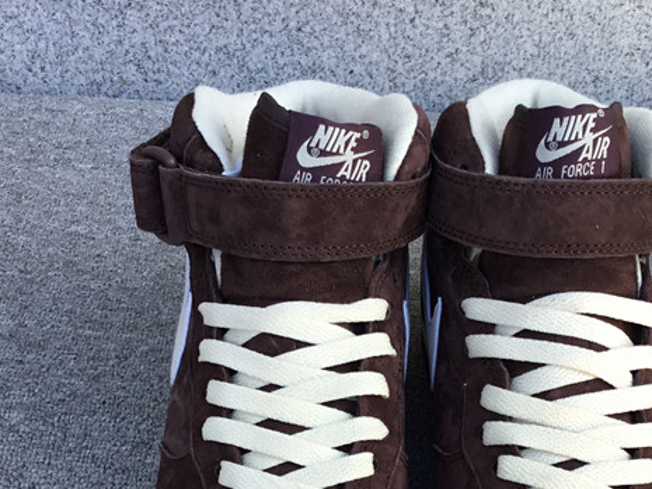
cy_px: 459
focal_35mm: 60
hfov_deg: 32.1
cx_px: 370
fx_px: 1130
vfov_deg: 23.6
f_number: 2.4
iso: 25
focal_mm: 3.3
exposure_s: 1/124
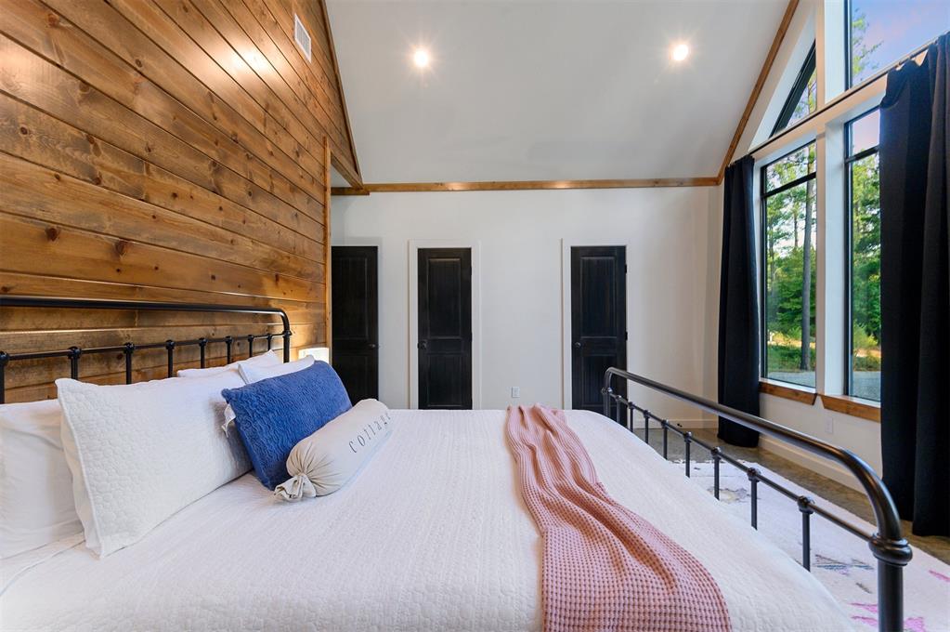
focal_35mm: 16
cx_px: 475
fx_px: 422
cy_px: 316
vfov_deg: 73.6
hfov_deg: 96.8
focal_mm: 16
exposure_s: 1/15
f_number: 7.1
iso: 400
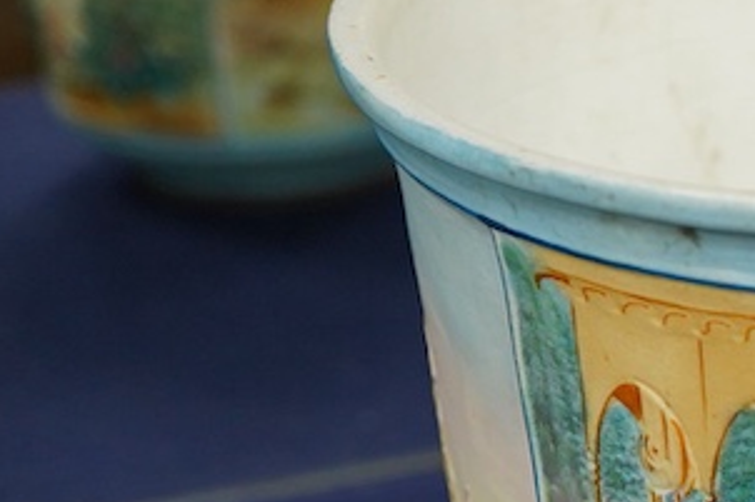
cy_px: 584
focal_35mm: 134
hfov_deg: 14.7
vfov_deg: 10.1
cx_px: 940
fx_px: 2809
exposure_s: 1/125
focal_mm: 30
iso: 1250
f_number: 7.1
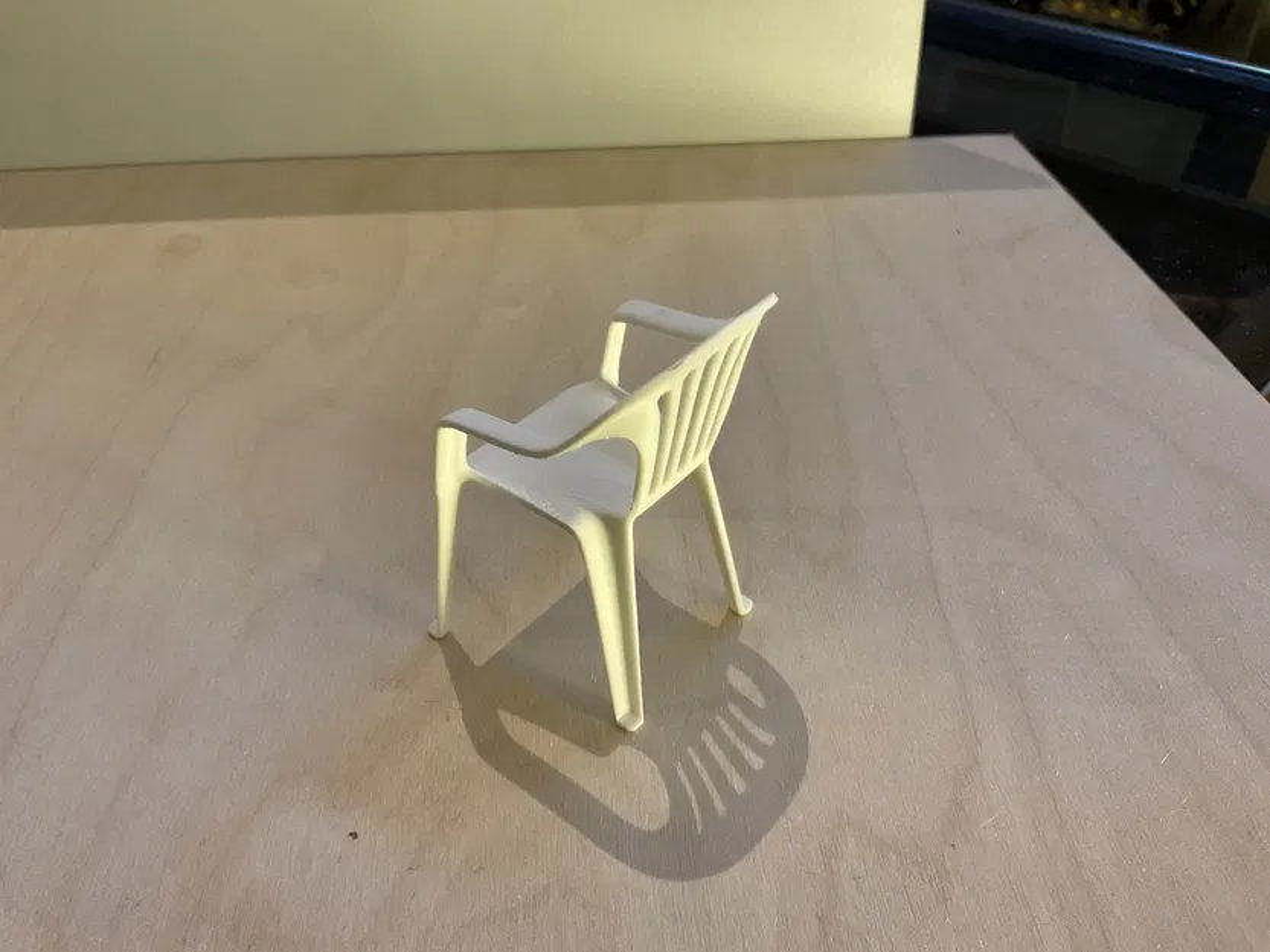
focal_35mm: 29
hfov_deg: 61.7
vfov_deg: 48.2
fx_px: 1064
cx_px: 635
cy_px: 476
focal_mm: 3
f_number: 1.8
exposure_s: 1/50
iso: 100
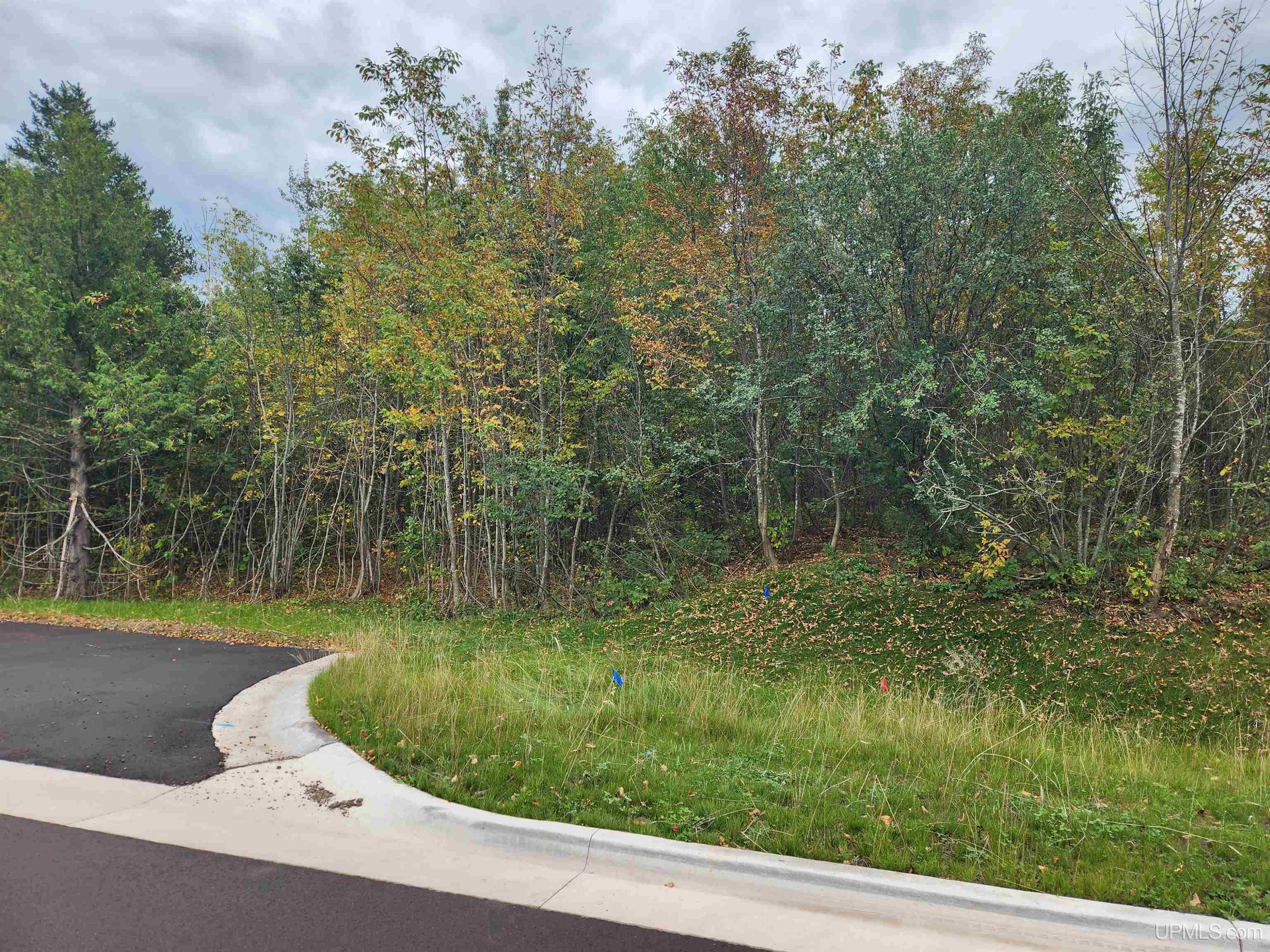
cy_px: 476
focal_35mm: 23
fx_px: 844
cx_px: 635
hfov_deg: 73.9
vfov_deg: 58.9
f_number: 1.8
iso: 20
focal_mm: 5.4
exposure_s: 1/308
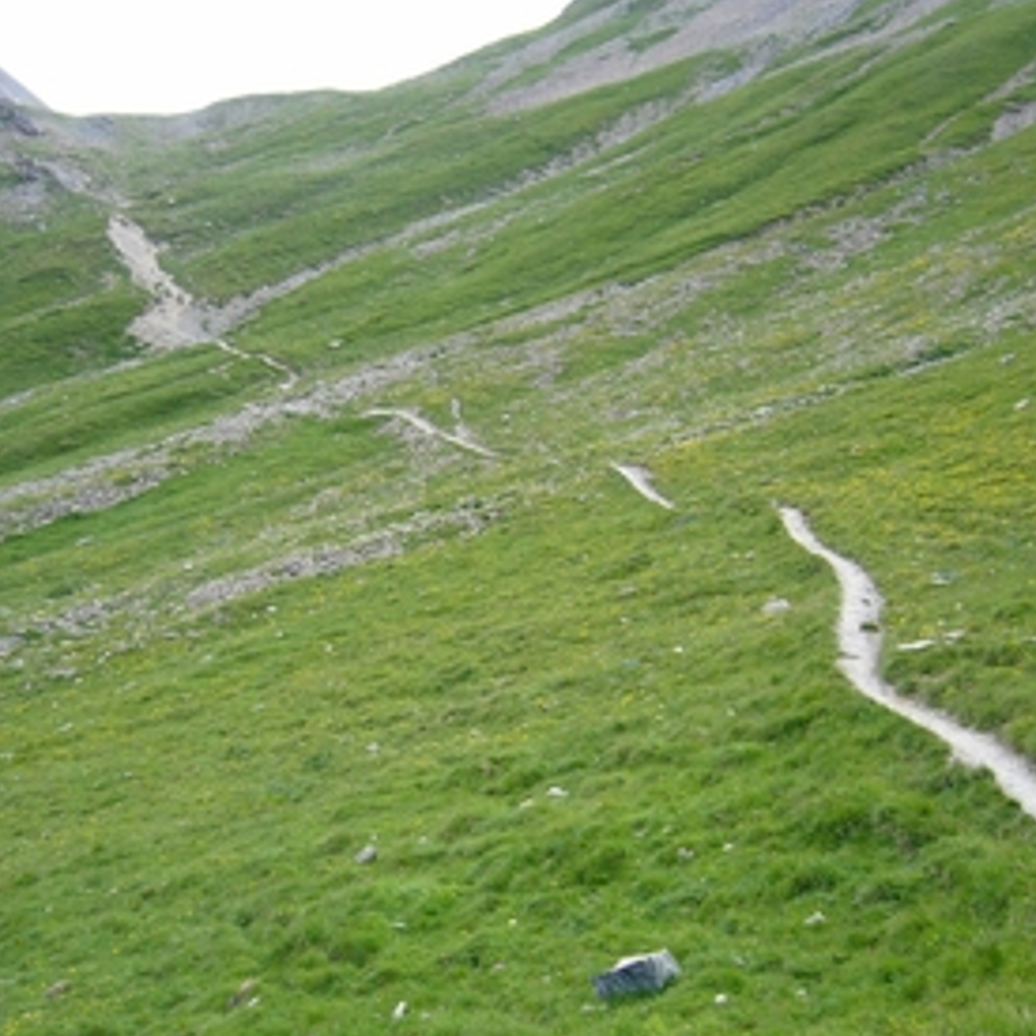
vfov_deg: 37.5
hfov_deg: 37.5
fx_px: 1524
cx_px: 445
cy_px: 478
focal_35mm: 45
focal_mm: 5.8
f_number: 2.8
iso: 80
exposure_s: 1/160
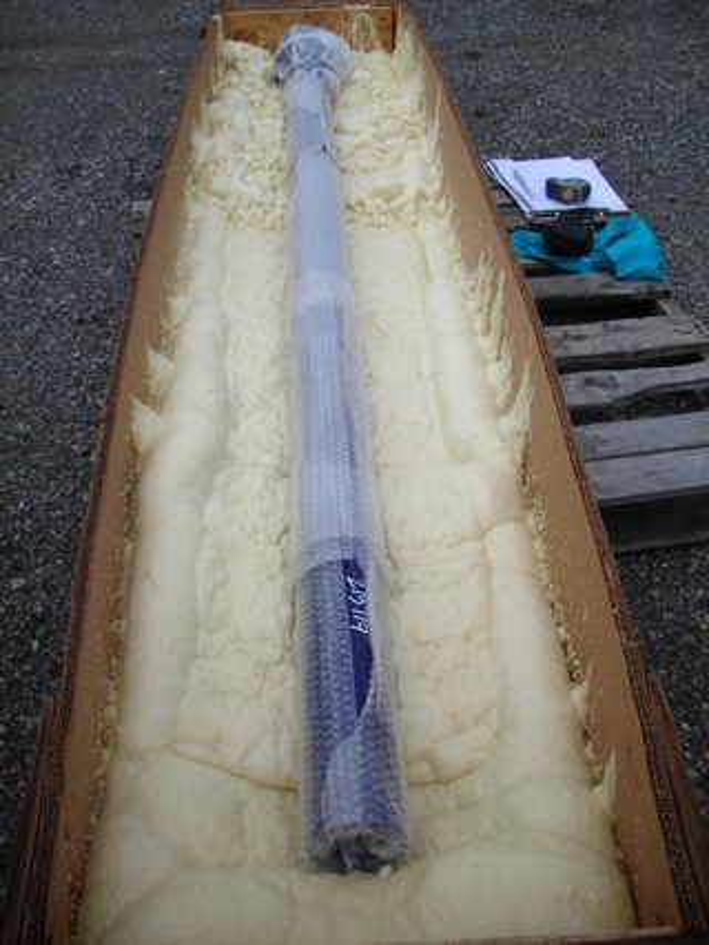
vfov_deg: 49.0
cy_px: 472
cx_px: 354
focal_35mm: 38
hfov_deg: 37.7
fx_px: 1038
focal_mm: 6.3
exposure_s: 1/193
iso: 50
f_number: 6.4
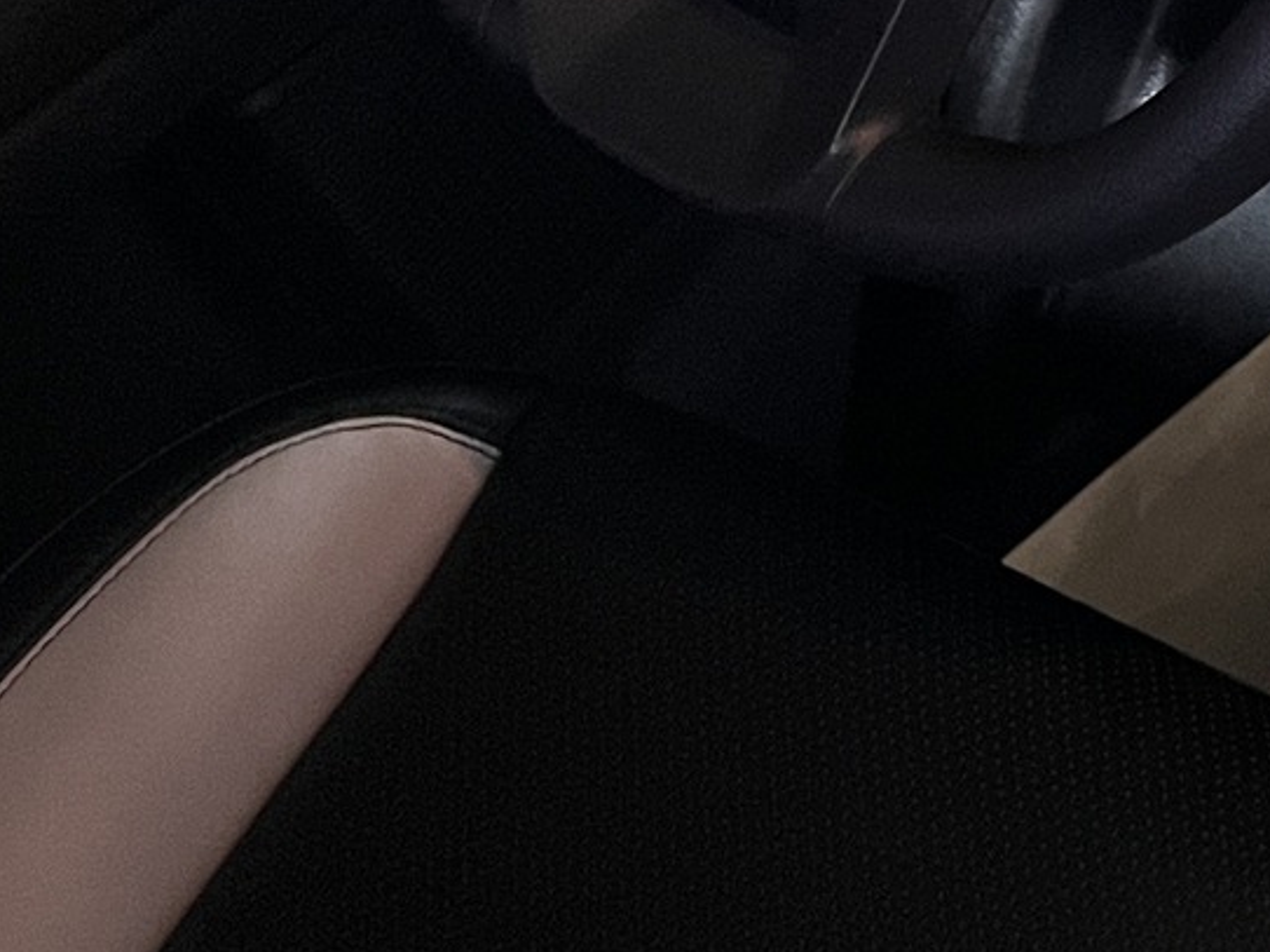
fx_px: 3521
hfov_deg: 18.6
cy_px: -659
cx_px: 1774
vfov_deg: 14.0
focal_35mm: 96
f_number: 1.5
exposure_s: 1/55
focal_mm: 5.7
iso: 500
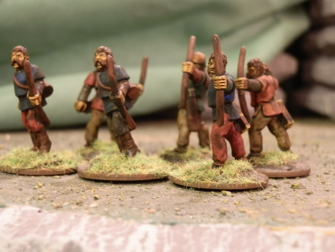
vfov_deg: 24.0
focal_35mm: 61
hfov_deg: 31.7
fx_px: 590
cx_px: 168
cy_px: 126
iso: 400
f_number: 3.7
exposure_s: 1/8
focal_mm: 10.99
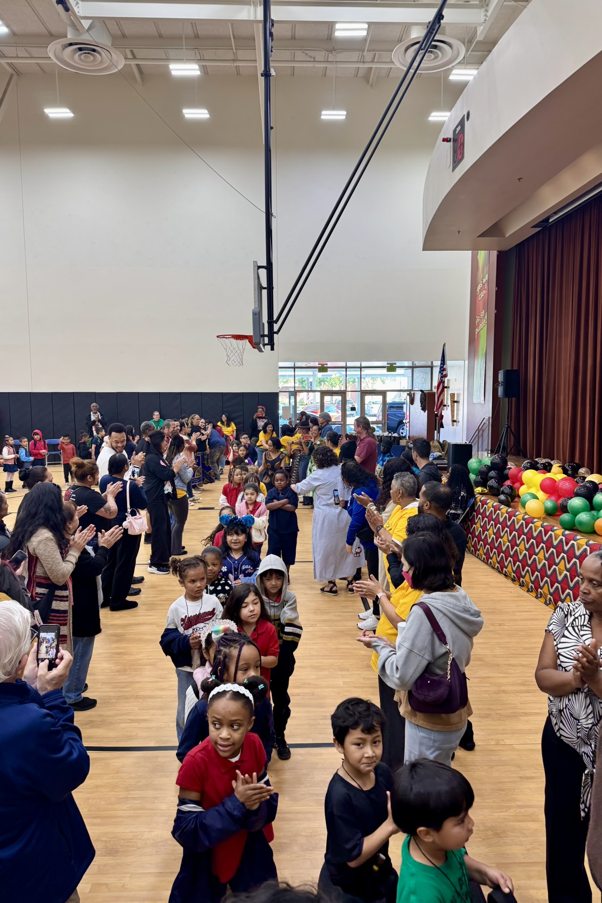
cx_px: 310
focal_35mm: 25
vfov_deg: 71.5
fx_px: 627
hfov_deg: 51.3
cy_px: 451
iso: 125
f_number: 1.78
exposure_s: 1/121
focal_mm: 6.76
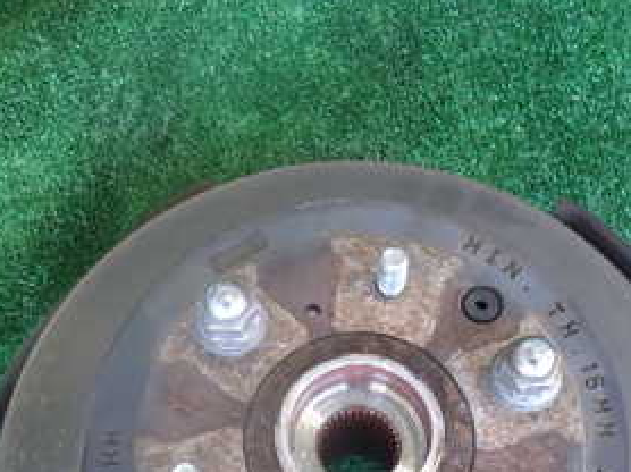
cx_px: 340
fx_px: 983
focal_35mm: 54
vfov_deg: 25.9
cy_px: 449
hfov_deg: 35.6
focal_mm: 4.5
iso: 200
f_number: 2
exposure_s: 1/60
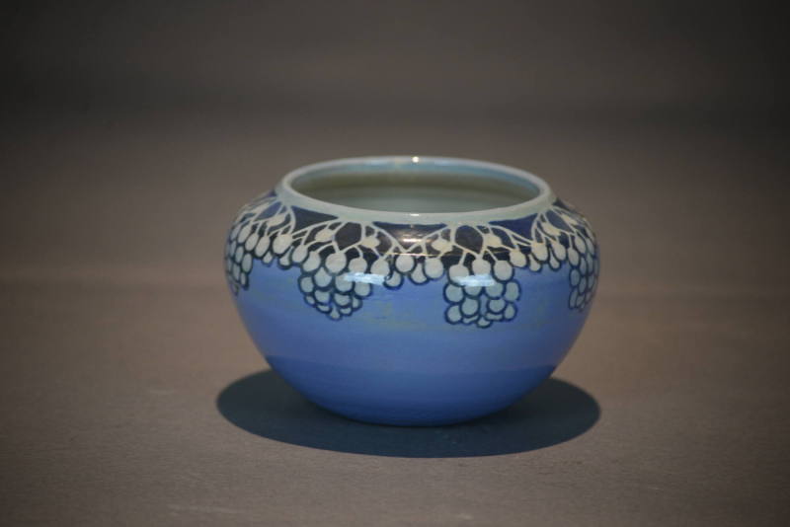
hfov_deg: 12.1
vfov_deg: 8.1
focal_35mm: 170
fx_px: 3732
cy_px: 264
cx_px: 395
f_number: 4.5
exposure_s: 1/160
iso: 1250
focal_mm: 170
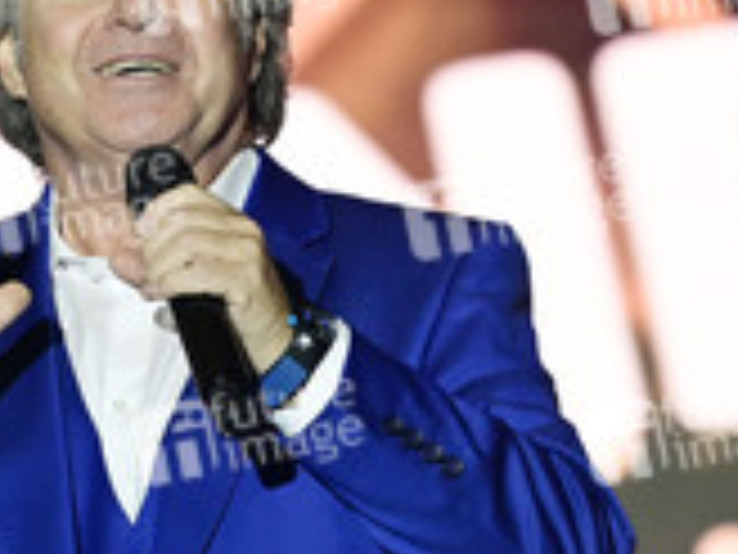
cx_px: 128
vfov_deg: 2.8
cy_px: 320
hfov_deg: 3.8
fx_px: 11235
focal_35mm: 527
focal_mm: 200
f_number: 2.8
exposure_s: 1/400
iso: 2500
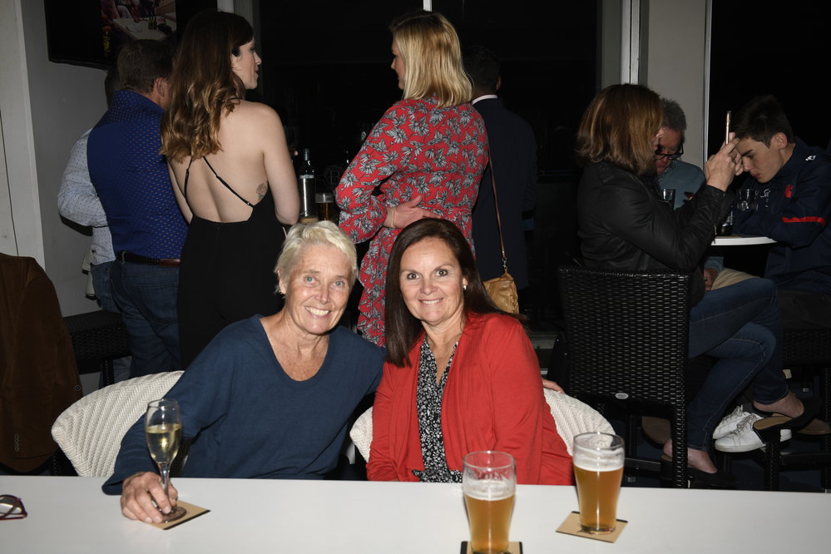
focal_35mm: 38
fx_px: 877
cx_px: 416
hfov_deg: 50.7
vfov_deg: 35.1
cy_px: 277
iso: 320
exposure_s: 1/125
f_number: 8
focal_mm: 38
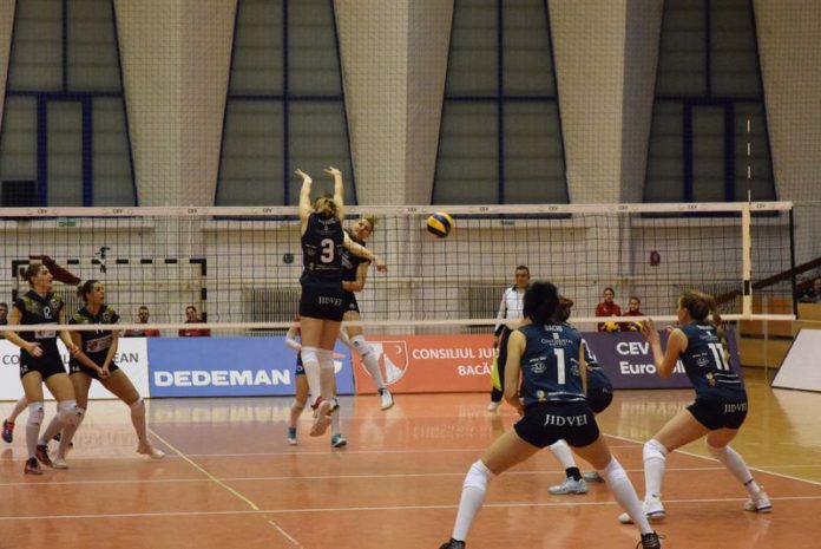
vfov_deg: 13.1
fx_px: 2396
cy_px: 274
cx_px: 410
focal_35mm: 105
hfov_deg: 19.4
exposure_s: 1/400
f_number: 9
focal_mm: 70
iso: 8000
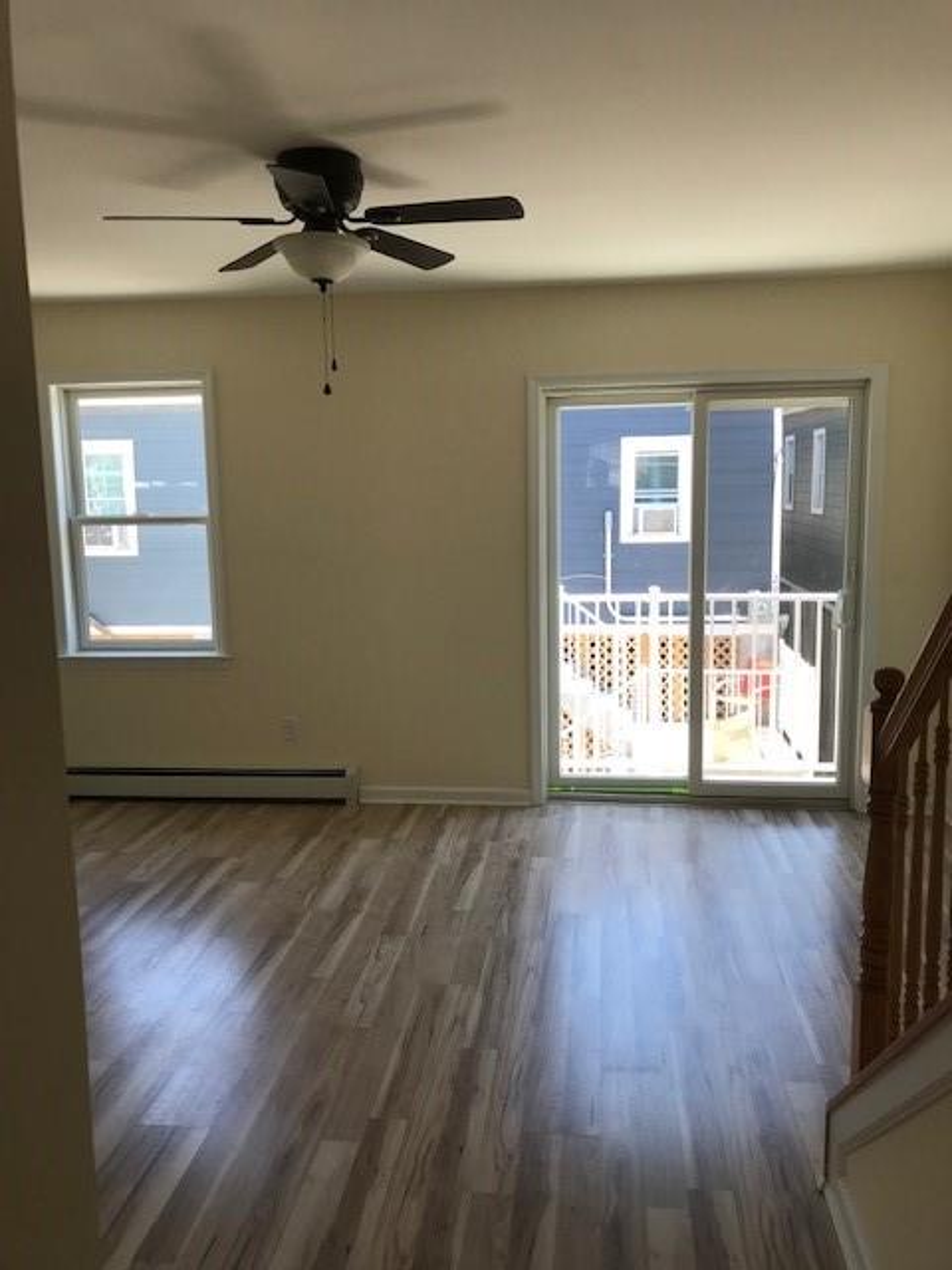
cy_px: 635
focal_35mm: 28
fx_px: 1027
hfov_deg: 49.7
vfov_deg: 63.4
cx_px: 476
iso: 20
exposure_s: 1/199
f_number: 1.8
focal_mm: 3.99
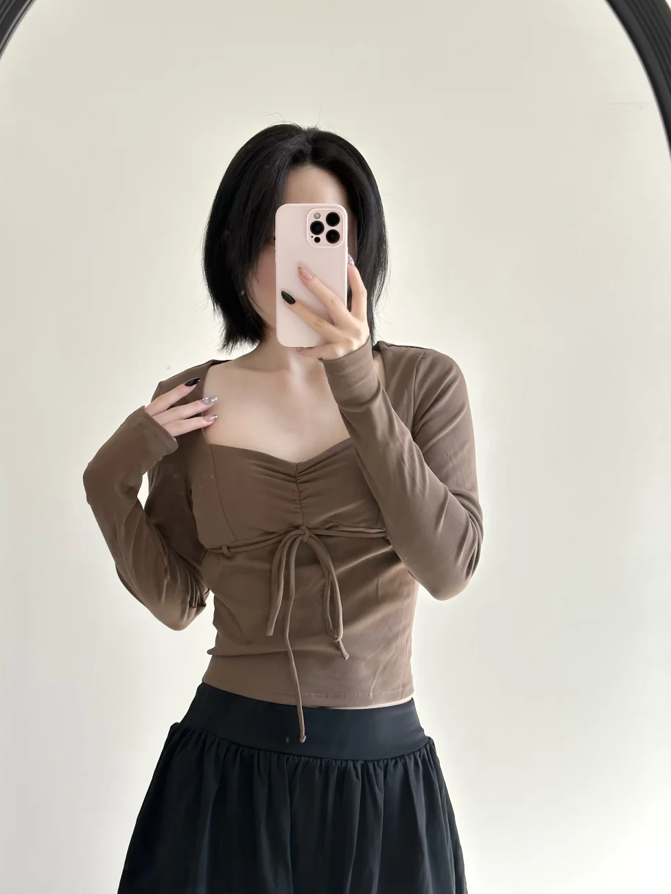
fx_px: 1370
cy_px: 422
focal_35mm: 53
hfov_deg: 27.5
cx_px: 321
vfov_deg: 36.2
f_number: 1.78
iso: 80
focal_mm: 6.86
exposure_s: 1/172
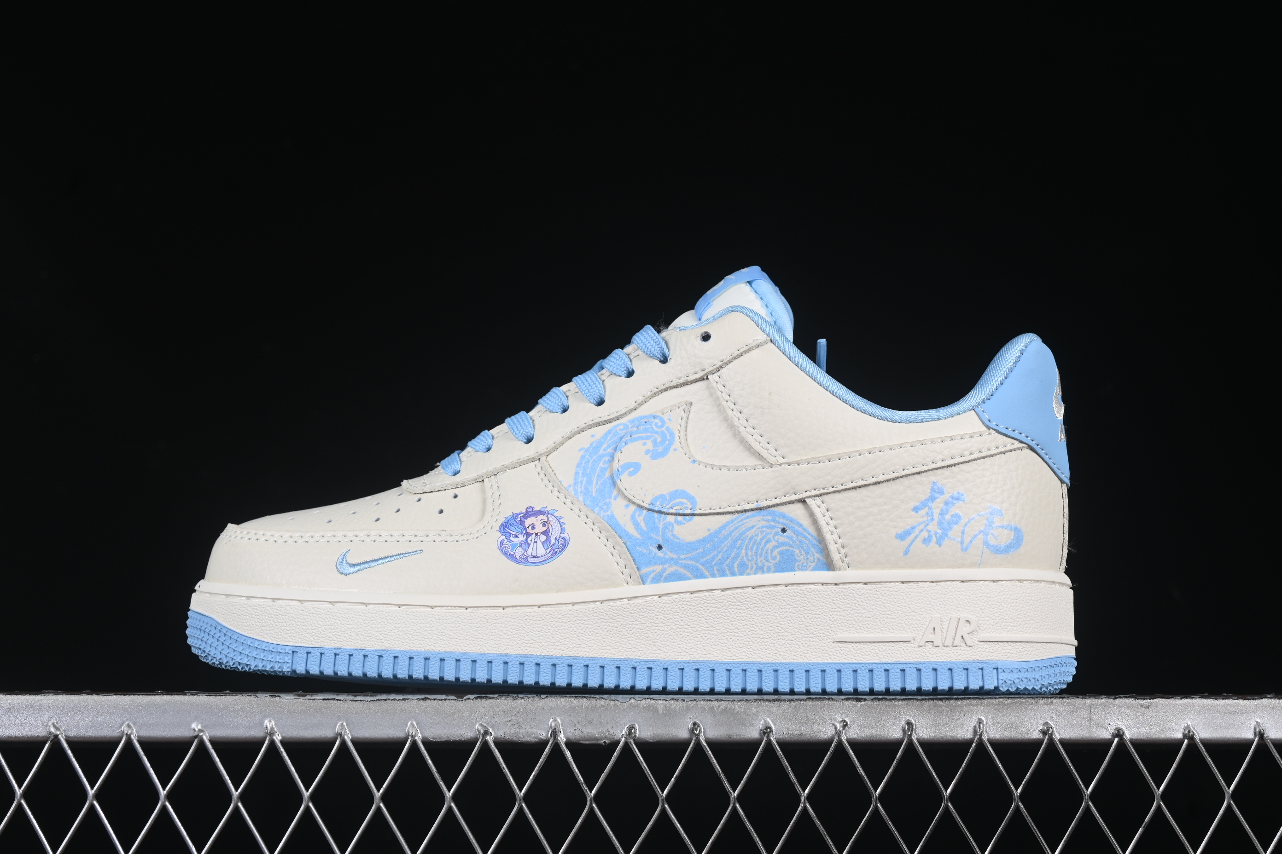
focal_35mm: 75
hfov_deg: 27.0
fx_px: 2671
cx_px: 641
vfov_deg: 18.2
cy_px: 427
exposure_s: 1/80
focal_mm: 50
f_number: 8
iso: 160
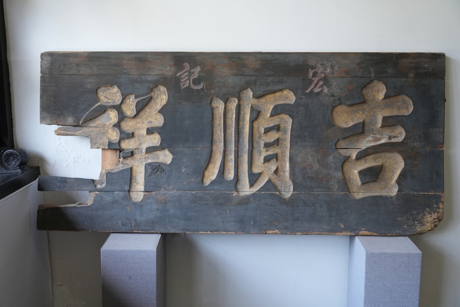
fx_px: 537
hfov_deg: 46.4
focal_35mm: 42
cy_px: 154
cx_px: 230
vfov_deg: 31.9
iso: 1600
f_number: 4.5
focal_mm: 28
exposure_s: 1/160
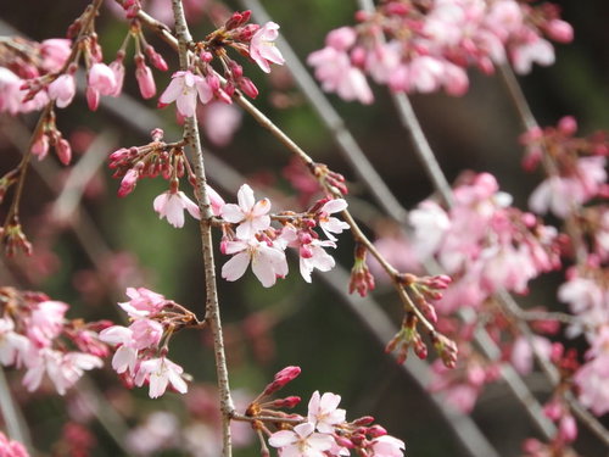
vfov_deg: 2.1
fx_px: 12315
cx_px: 304
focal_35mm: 700
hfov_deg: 2.8
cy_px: 228
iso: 200
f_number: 5.6
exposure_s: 1/250
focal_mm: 125.4
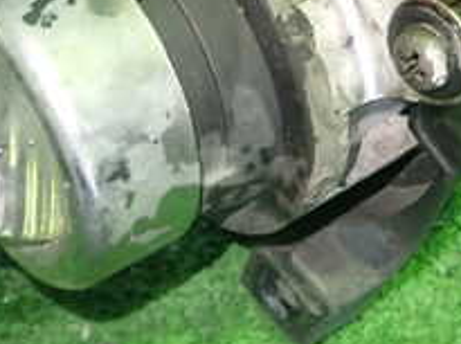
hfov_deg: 22.3
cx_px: 265
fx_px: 1170
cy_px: 56
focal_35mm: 88
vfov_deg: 16.6
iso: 640
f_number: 2.3
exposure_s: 1/30
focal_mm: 5.4
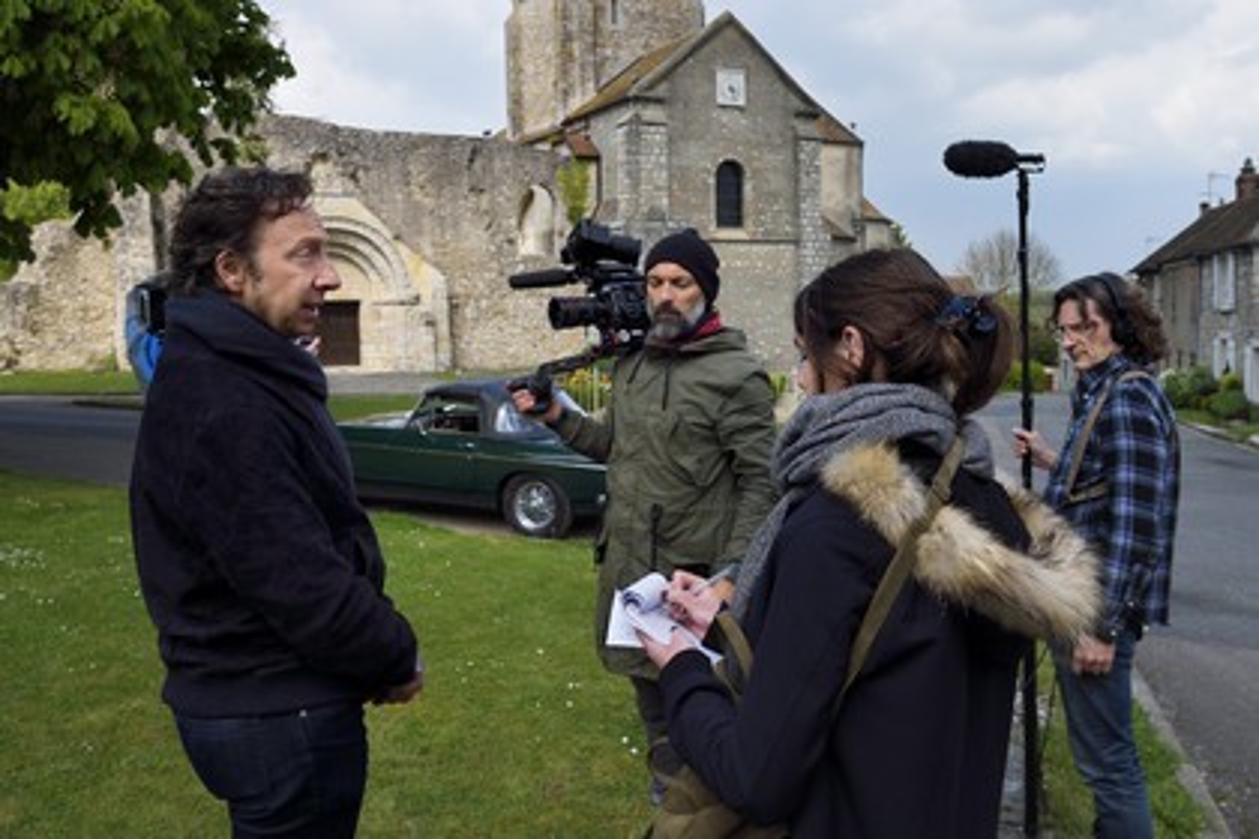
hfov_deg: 63.7
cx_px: 630
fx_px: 1014
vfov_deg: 45.0
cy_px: 420
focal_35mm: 29
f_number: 10
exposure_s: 1/500
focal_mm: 29
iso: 500
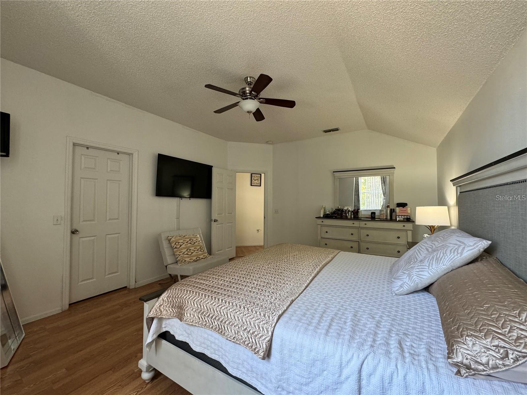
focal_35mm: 14
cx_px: 264
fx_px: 213
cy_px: 198
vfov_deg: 85.7
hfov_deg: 102.1
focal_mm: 2.22
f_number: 2.2
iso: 250
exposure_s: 1/60
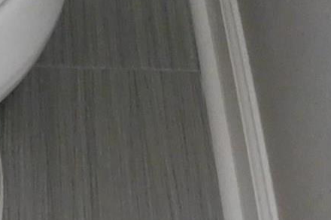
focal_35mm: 167
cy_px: -191
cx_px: -154
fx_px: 1535
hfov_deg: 11.8
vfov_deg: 7.9
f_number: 3
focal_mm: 4
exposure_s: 1/30
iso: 360
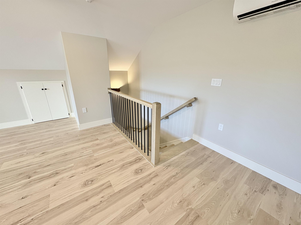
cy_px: 112
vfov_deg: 85.7
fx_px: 122
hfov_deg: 102.1
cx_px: 150
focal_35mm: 14
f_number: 2.2
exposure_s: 1/60
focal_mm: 2.22
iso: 200
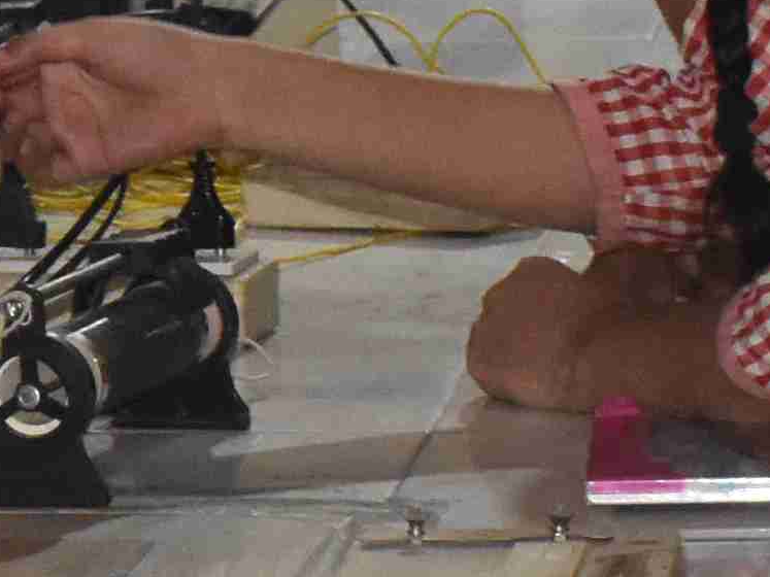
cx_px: -857
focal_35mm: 313
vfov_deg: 4.8
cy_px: 306
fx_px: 6958
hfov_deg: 6.1
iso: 2500
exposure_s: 1/100
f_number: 9
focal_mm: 27
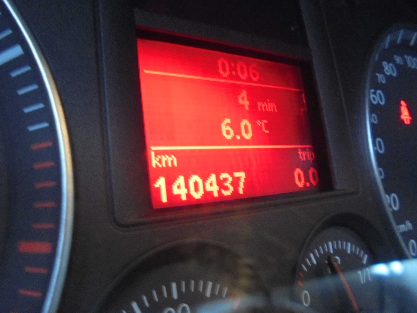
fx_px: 325
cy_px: 151
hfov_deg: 65.3
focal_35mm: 27
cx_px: 206
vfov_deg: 51.3
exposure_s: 1/10
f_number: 3.5
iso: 400
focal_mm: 4.6
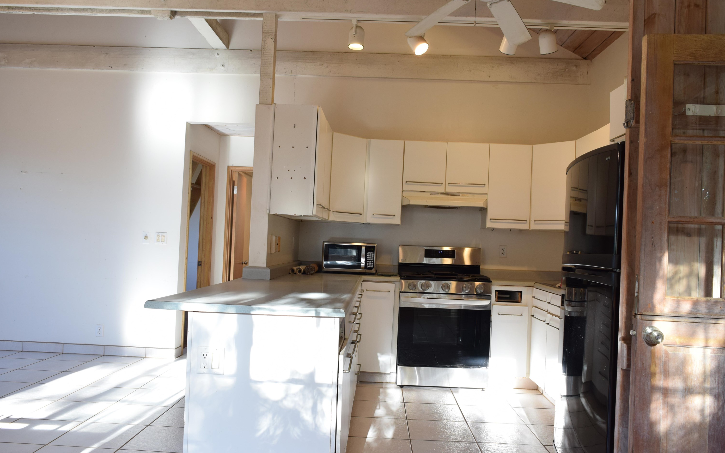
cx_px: 363
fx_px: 553
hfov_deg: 66.5
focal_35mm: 28
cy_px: 235
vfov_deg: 44.5
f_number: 6.3
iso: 400
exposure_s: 1/40
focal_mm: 18
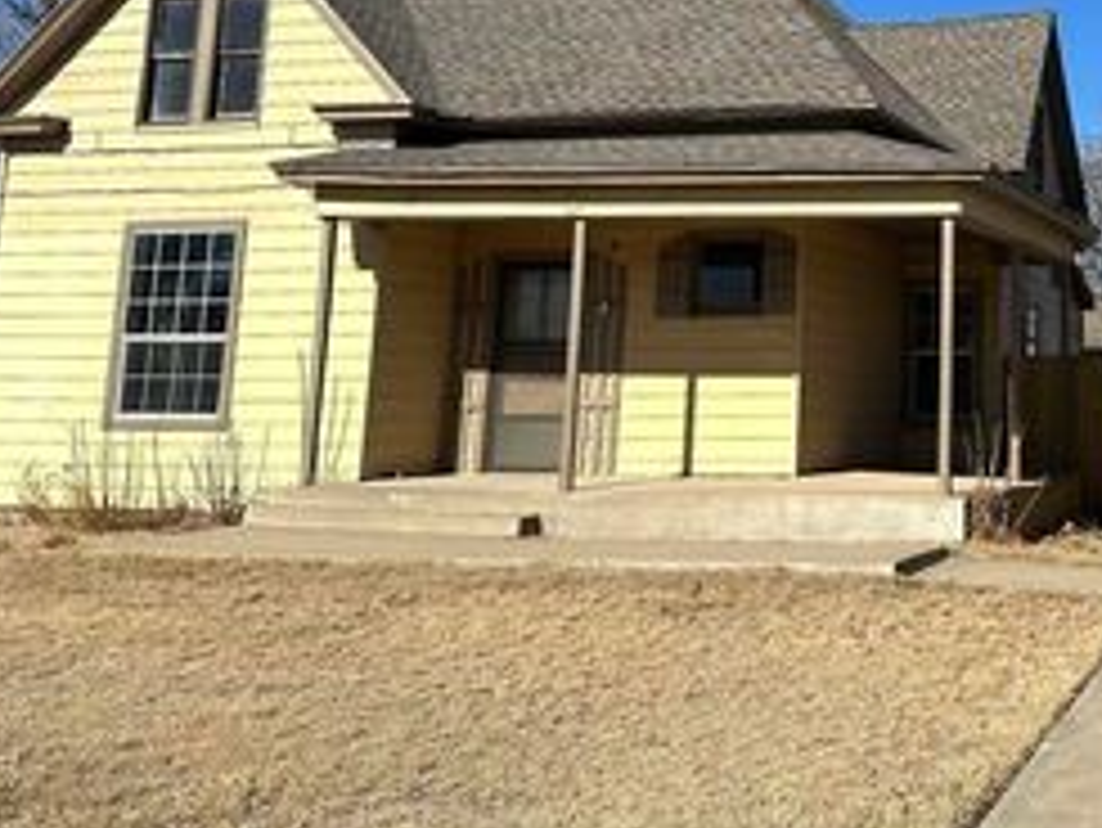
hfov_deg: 36.6
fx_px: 1561
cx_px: 981
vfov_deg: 28.7
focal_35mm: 49
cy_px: 101
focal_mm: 6.86
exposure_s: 1/7042
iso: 80
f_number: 1.78
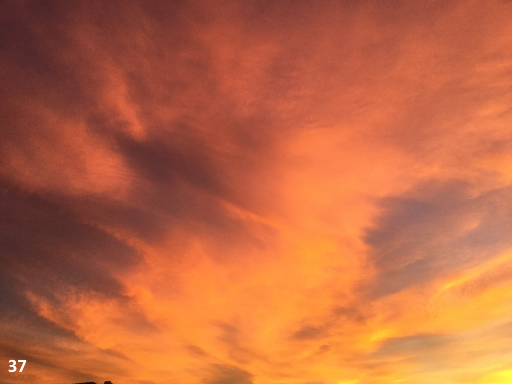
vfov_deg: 45.4
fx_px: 458
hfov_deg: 58.4
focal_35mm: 31
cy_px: 192
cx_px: 256
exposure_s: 1/33
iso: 50
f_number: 2.4
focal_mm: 3.3
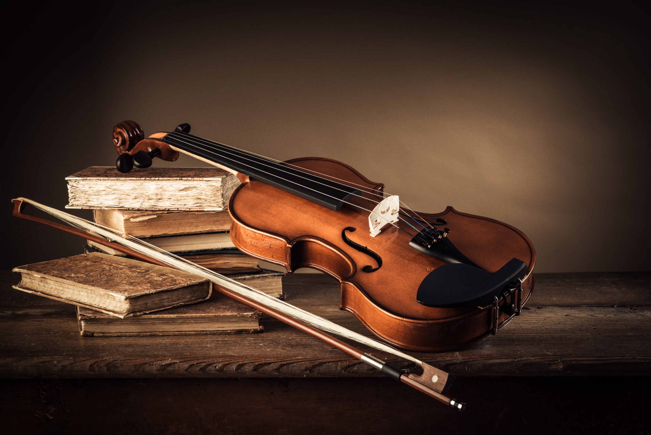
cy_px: 218
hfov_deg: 19.4
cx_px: 326
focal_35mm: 105
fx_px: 1899
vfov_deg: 13.1
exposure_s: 1/125
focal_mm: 105
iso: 100
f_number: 13
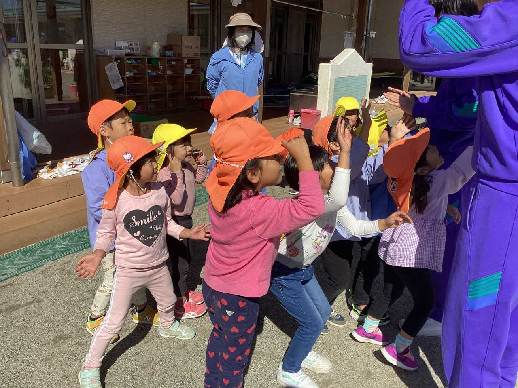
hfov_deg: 58.4
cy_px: 194
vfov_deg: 45.4
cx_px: 259
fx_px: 464
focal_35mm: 31
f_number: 2.4
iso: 25
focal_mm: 3.3
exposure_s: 1/2203
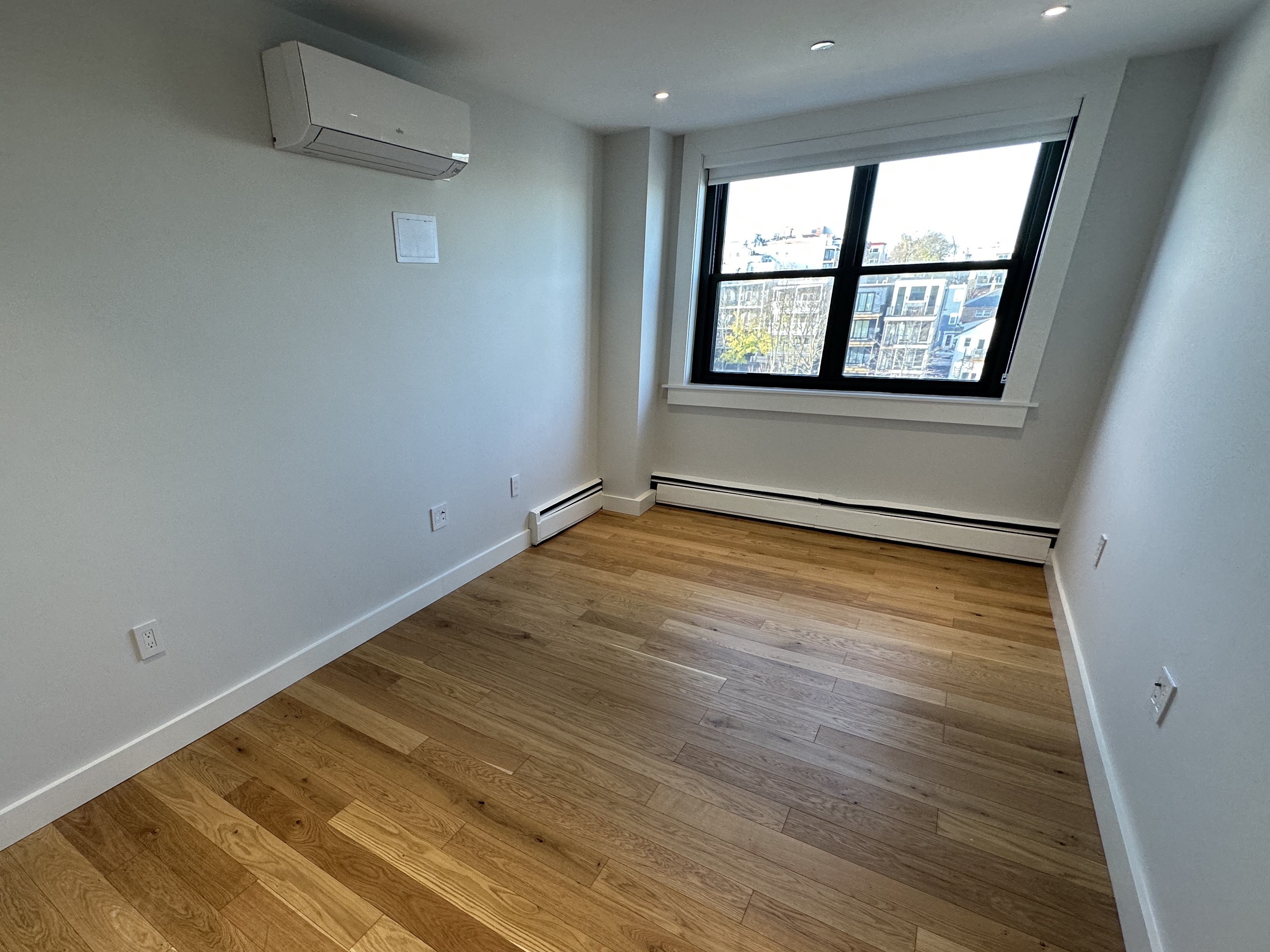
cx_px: 518
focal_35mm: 17
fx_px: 624
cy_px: 565
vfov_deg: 74.0
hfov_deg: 90.0
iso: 125
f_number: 2.2
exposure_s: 1/120
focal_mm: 2.22
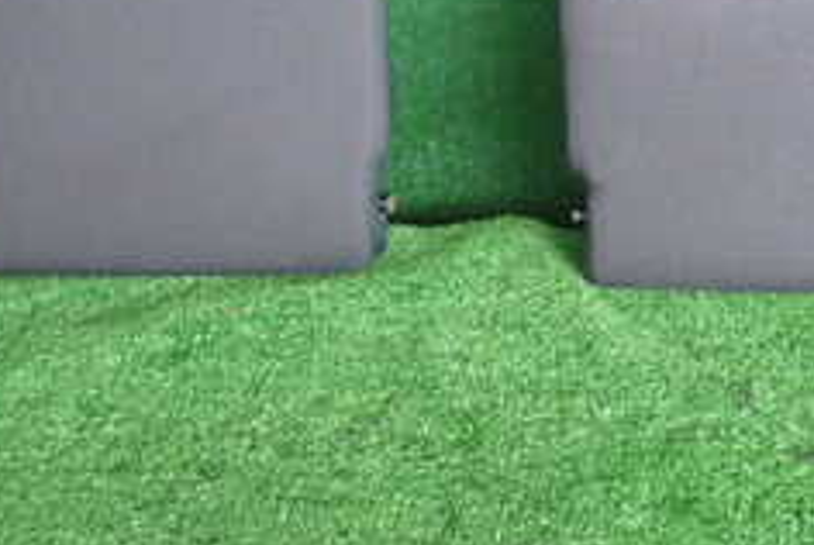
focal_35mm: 66
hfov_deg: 29.8
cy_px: 34
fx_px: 1494
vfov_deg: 20.2
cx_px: 652
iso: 200
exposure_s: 1/30
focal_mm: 4.5
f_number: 2
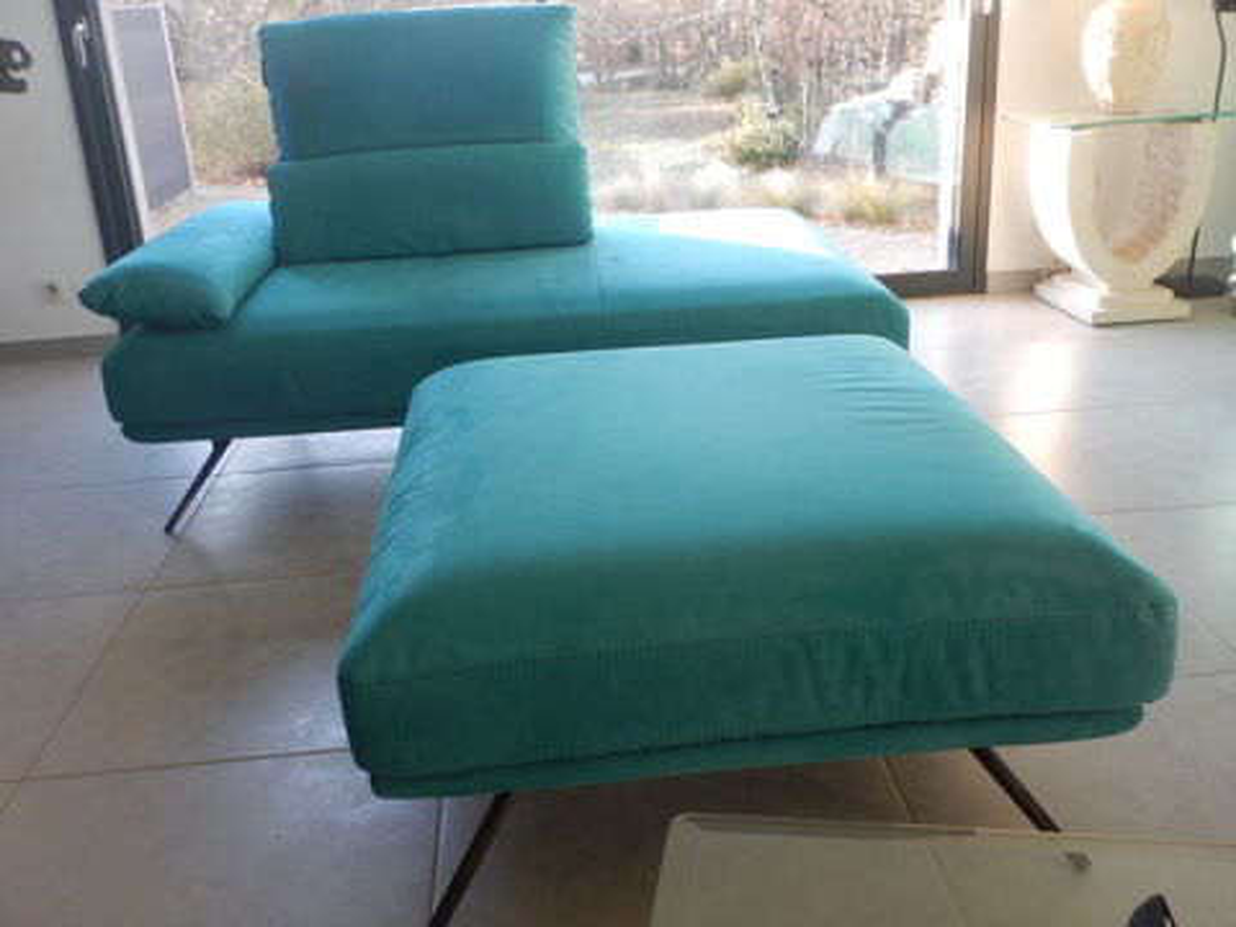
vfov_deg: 41.8
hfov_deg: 54.0
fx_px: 1214
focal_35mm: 34
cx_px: 618
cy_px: 464
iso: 220
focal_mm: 6.1
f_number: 4.2
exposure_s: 1/30
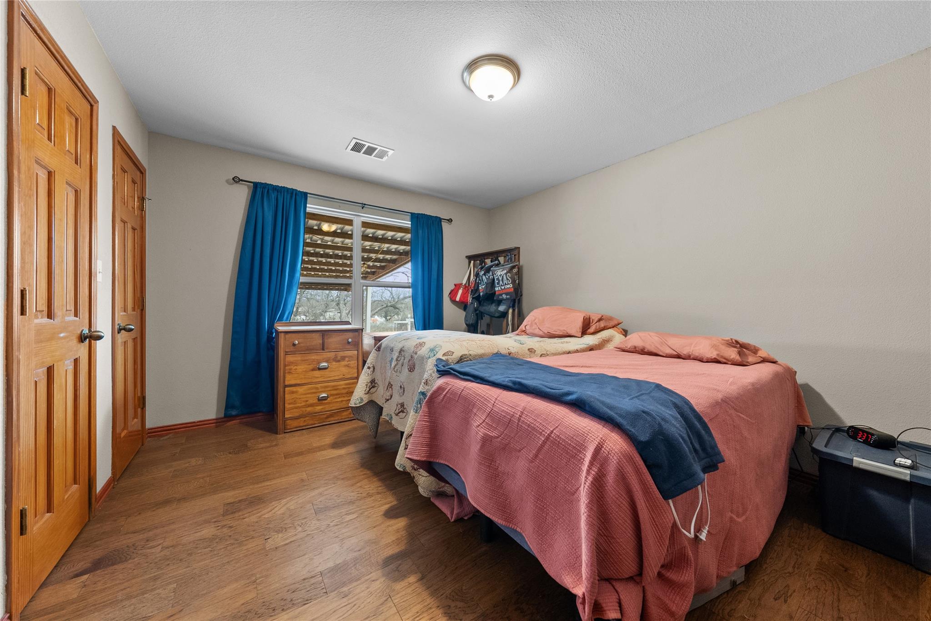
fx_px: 310
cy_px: 310
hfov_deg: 112.6
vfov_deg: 90.1
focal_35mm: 12
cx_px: 466
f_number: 6.3
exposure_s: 1/3
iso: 2000
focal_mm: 12
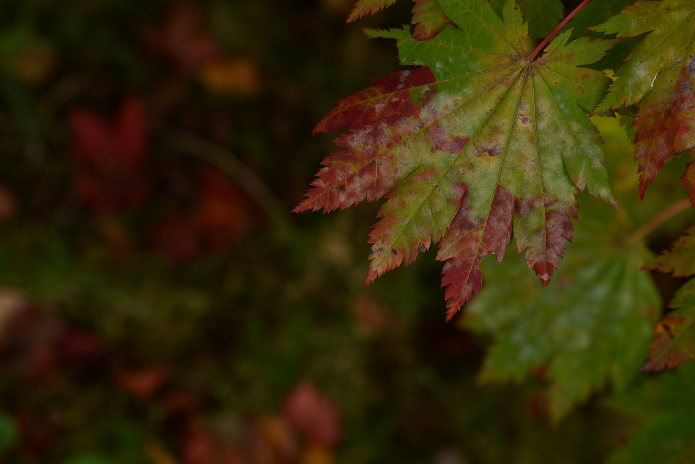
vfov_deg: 10.5
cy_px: 212
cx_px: 325
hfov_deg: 15.6
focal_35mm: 131
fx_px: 2530
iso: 100
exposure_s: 1/40
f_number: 8
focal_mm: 120
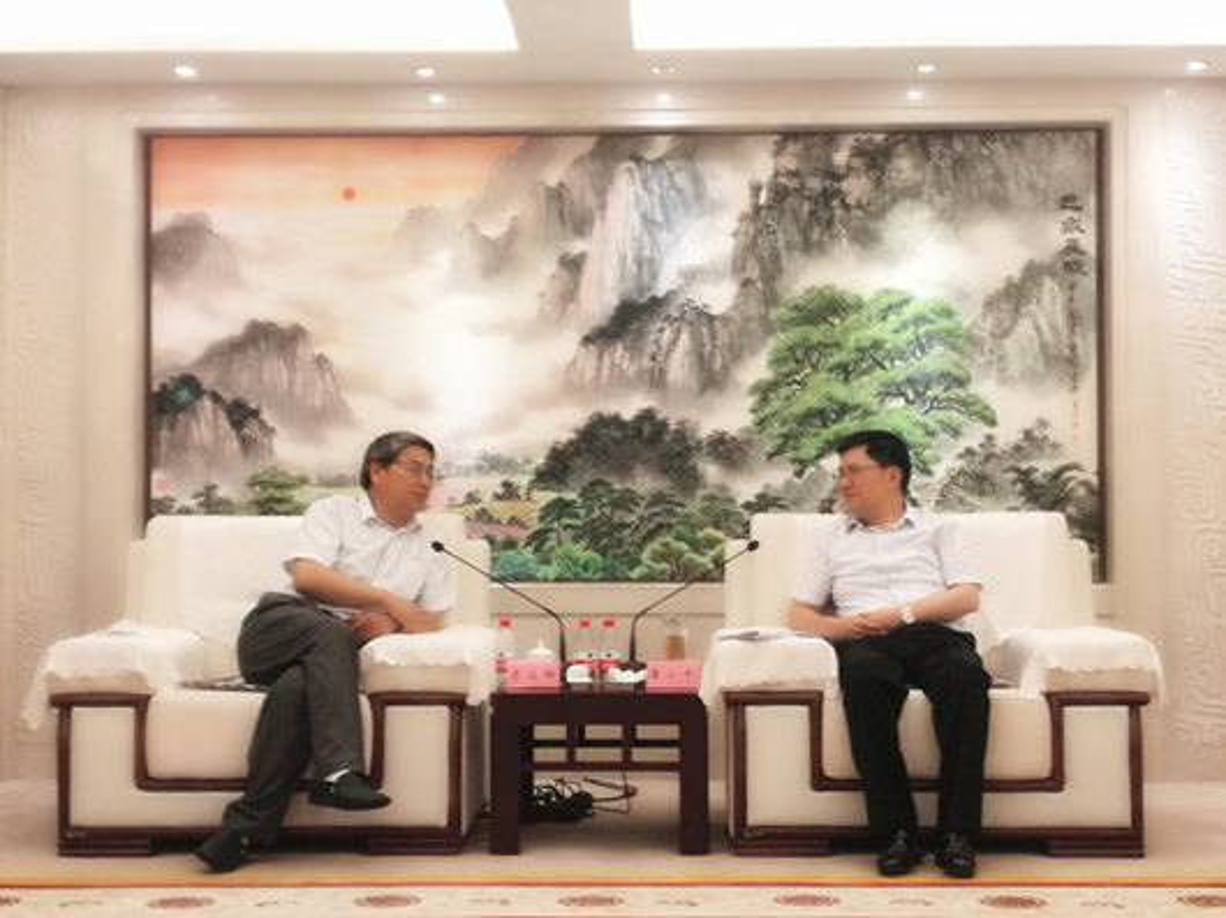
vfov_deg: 24.8
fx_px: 2089
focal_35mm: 59
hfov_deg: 32.7
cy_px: 459
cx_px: 613
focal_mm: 4.04
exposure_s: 1/40
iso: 80
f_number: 2
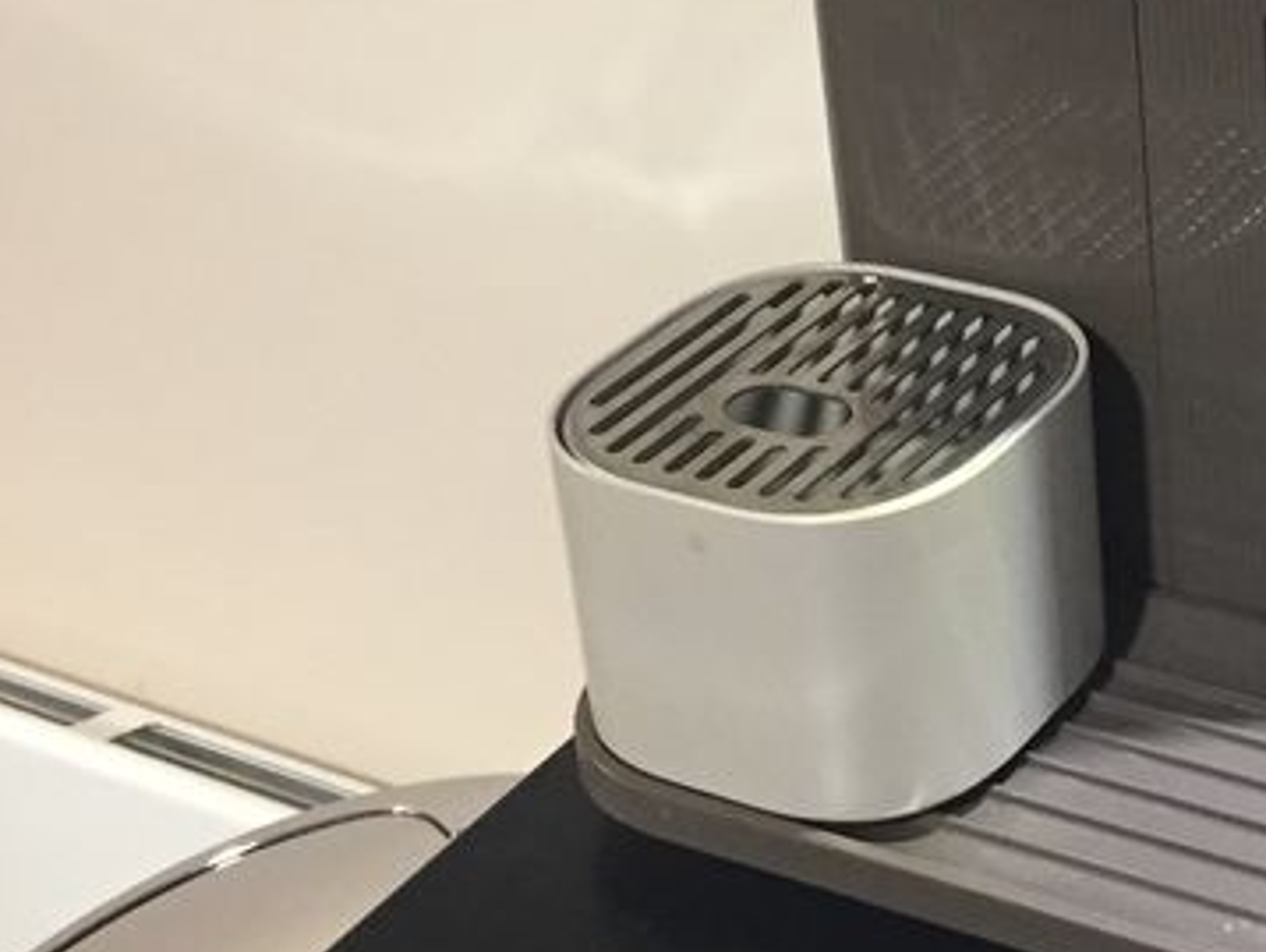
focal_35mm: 81
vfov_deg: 17.9
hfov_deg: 23.0
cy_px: 46
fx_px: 2964
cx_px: 1294
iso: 250
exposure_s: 1/20
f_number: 2.2
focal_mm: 4.15
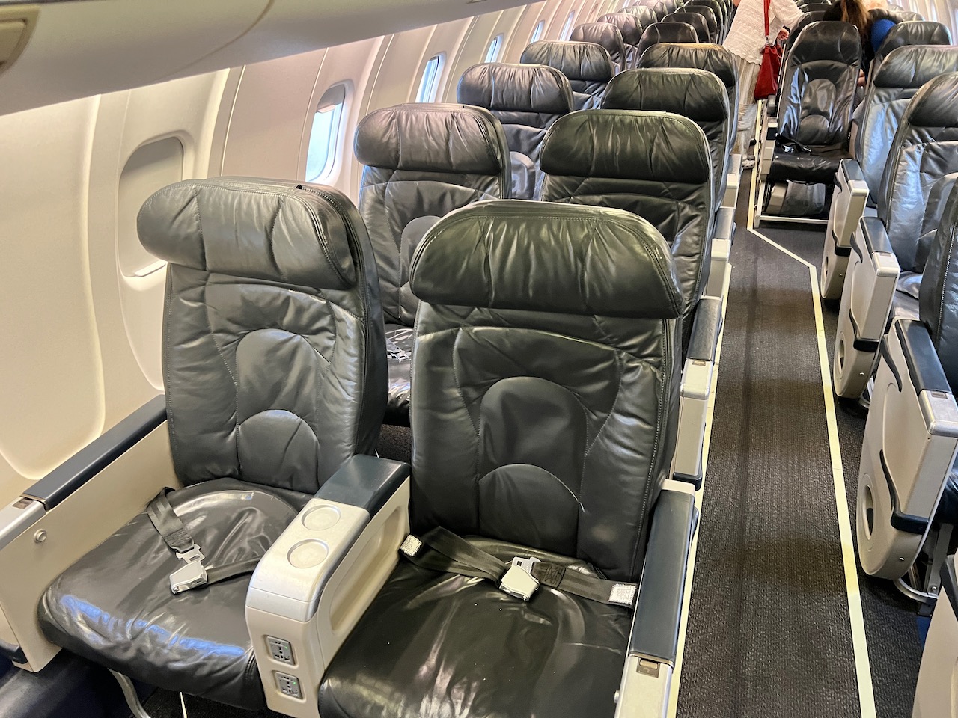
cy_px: 359
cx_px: 479
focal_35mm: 26
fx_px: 720
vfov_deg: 53.1
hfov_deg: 67.3
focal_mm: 5.7
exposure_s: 1/45
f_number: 1.5
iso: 500
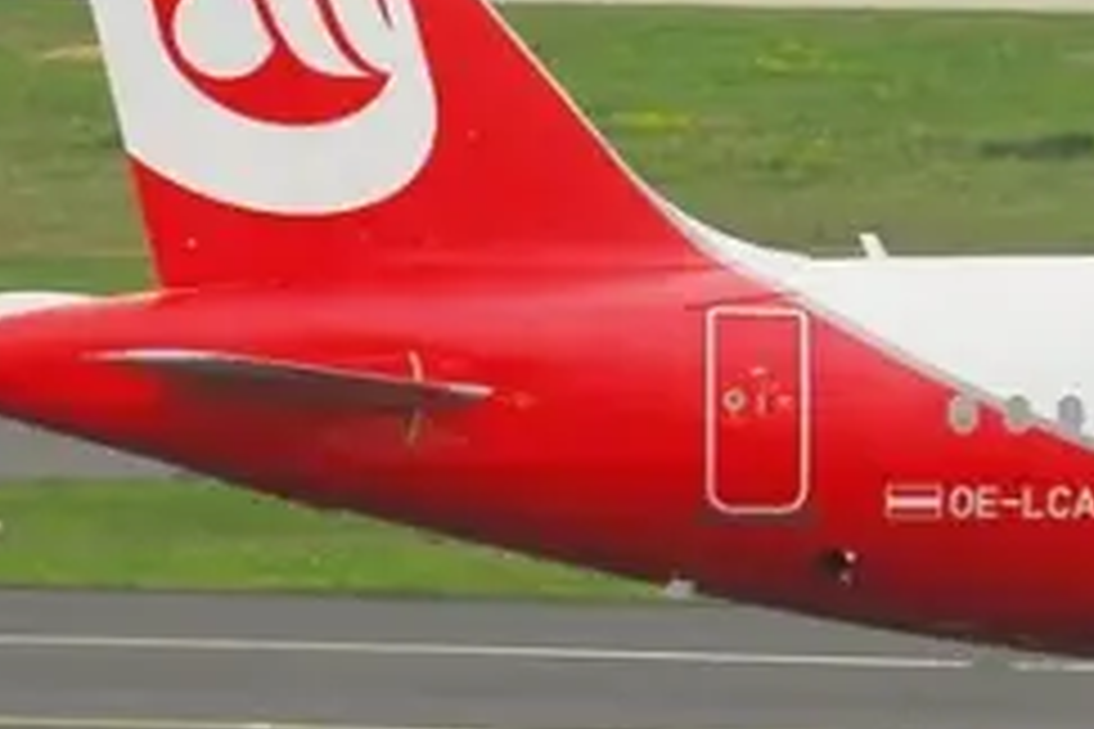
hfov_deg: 3.6
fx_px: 17320
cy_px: 407
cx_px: 2089
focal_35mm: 570
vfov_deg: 2.4
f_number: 8
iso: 200
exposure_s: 1/320
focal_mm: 90
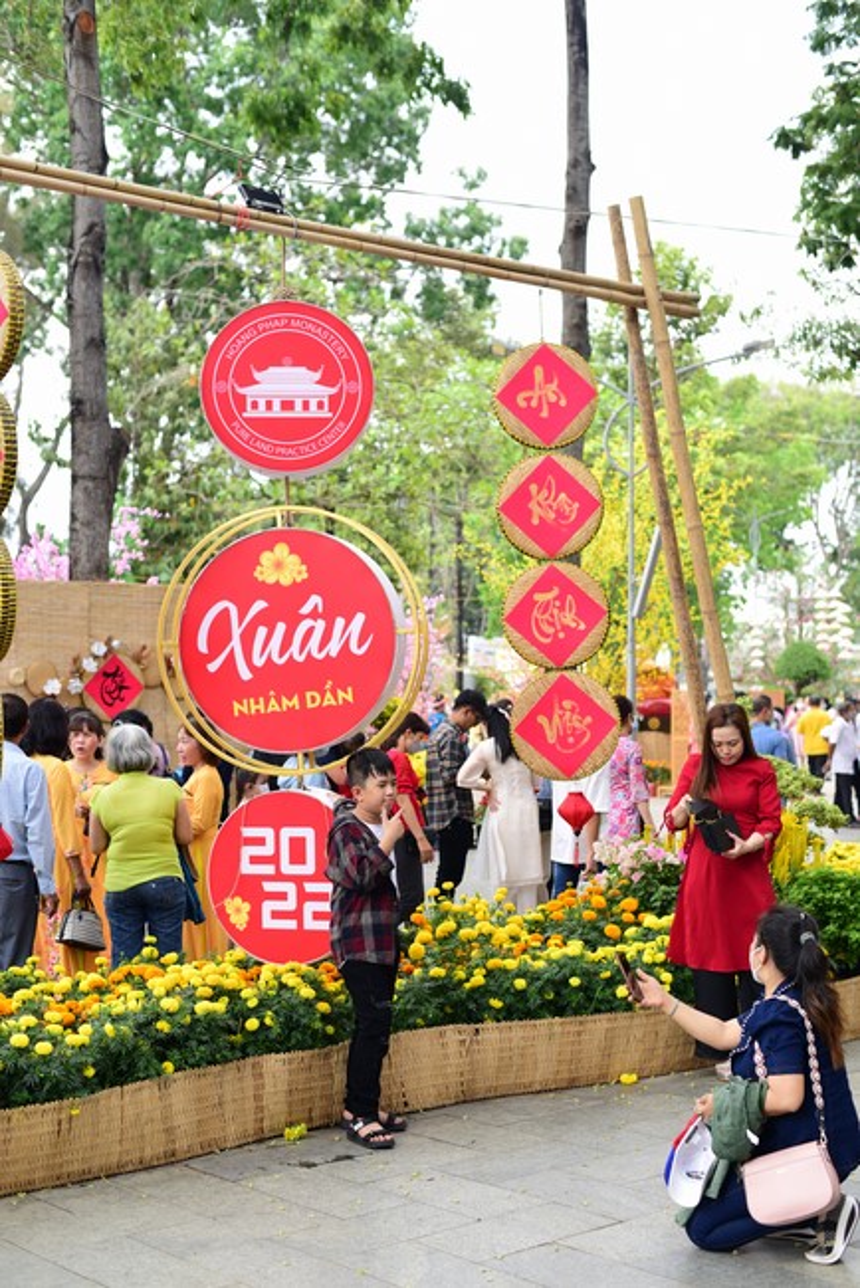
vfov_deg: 39.6
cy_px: 644
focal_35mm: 50
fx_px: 1790
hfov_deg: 27.0
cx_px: 430
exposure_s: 1/160
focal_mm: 50
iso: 100
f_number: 3.2
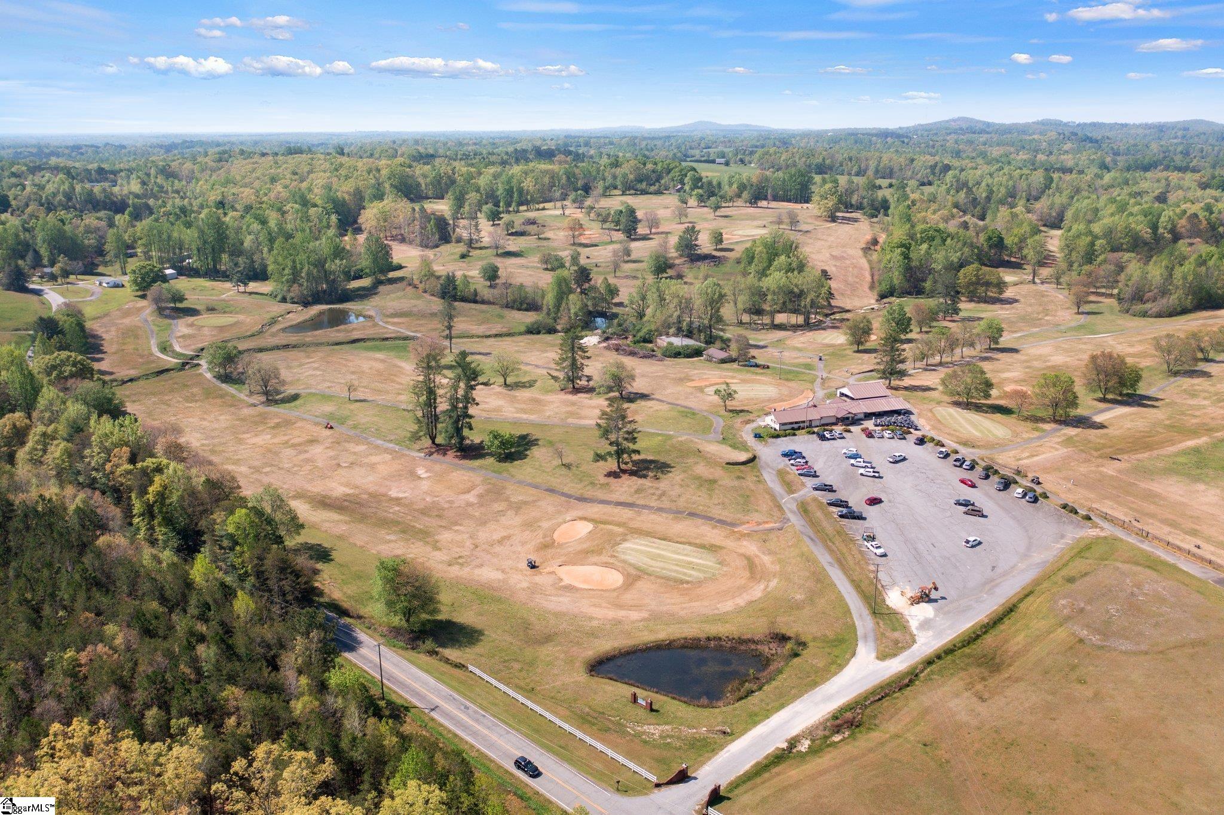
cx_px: 612
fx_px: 952
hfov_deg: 65.5
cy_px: 408
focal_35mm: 28
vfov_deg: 46.4
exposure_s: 1/500
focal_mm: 10.26
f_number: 2.8
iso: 100
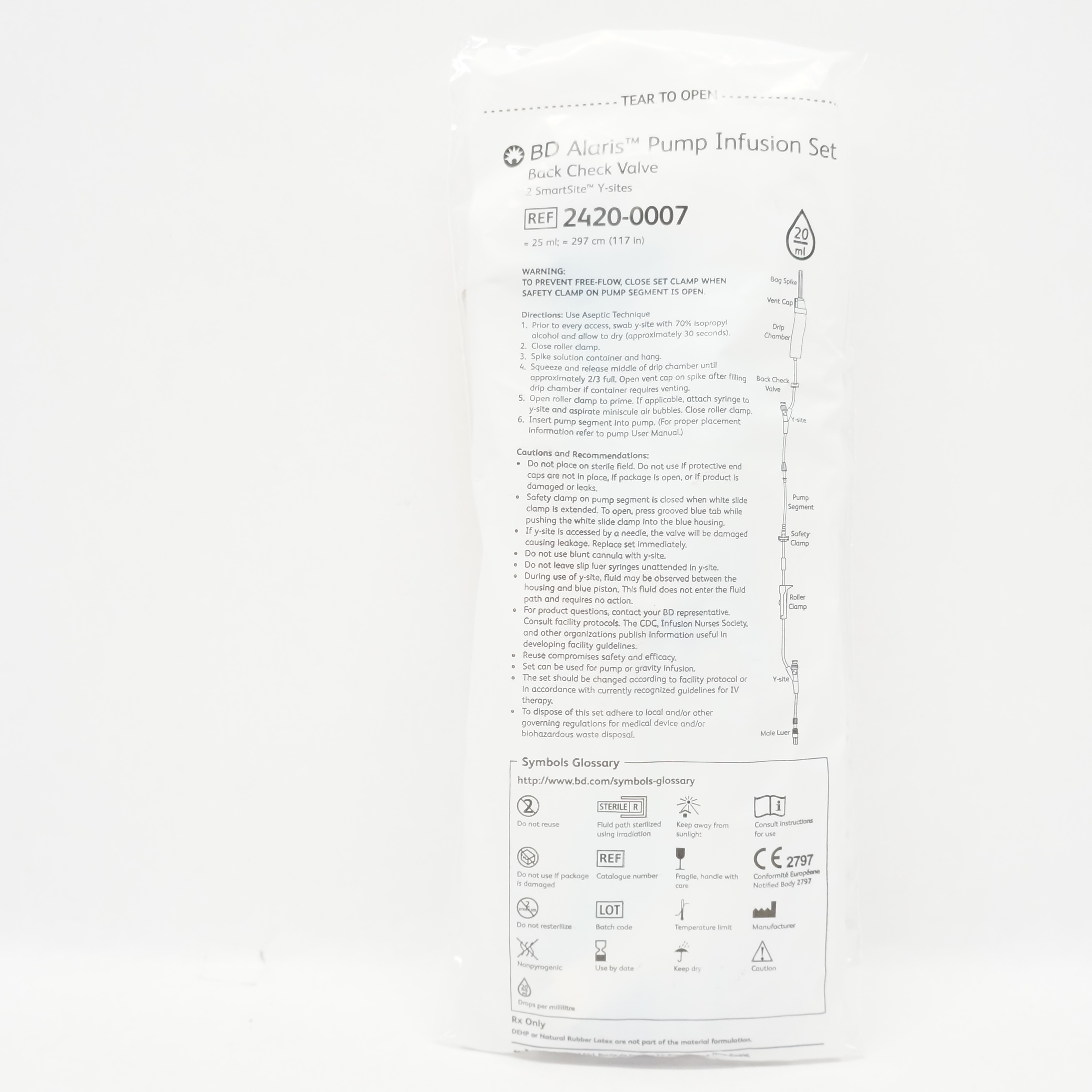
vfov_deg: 47.2
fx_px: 1249
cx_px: 654
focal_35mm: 35
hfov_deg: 47.0
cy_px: 548
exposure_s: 1/80
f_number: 5
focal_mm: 18
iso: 800
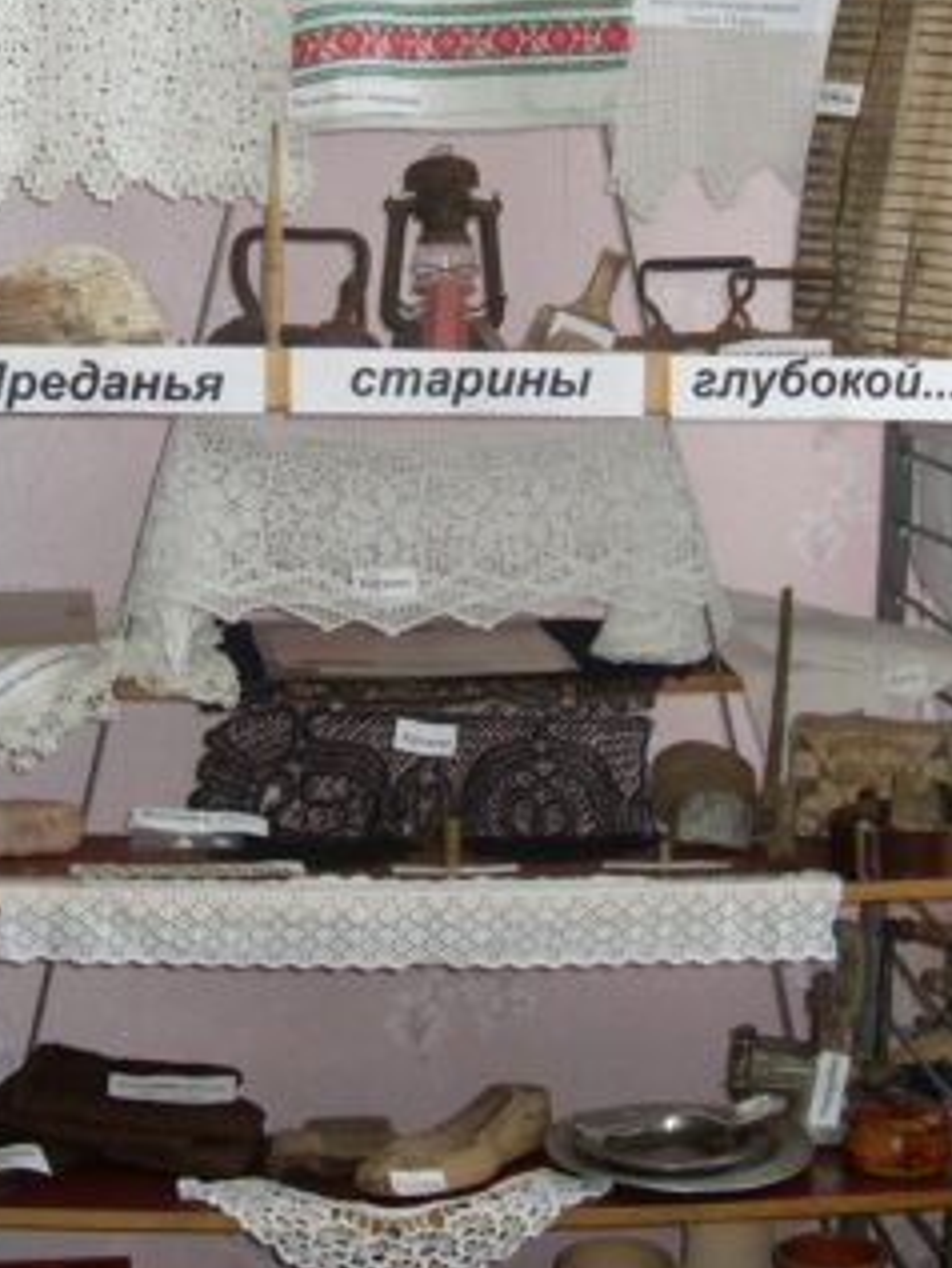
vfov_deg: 34.2
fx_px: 2052
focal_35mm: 56
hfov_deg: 26.1
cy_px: 516
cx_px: 400
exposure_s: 1/45
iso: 100
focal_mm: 6.3
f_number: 2.8
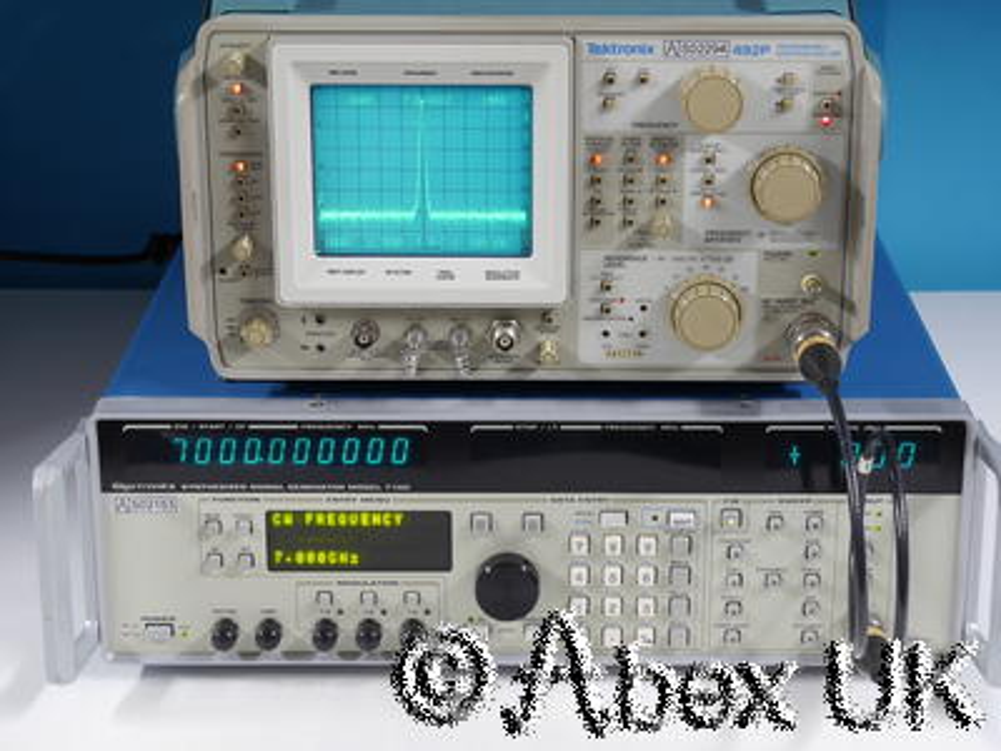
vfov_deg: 18.4
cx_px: 500
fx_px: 2313
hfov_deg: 24.4
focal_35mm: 80
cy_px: 376
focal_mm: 40
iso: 200
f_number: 8
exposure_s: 1/2
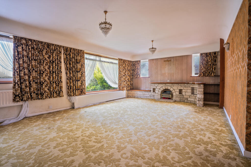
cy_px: 84
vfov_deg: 73.8
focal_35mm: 16
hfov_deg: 96.7
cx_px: 126
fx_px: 112
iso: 200
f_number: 11
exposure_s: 1.6
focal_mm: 16
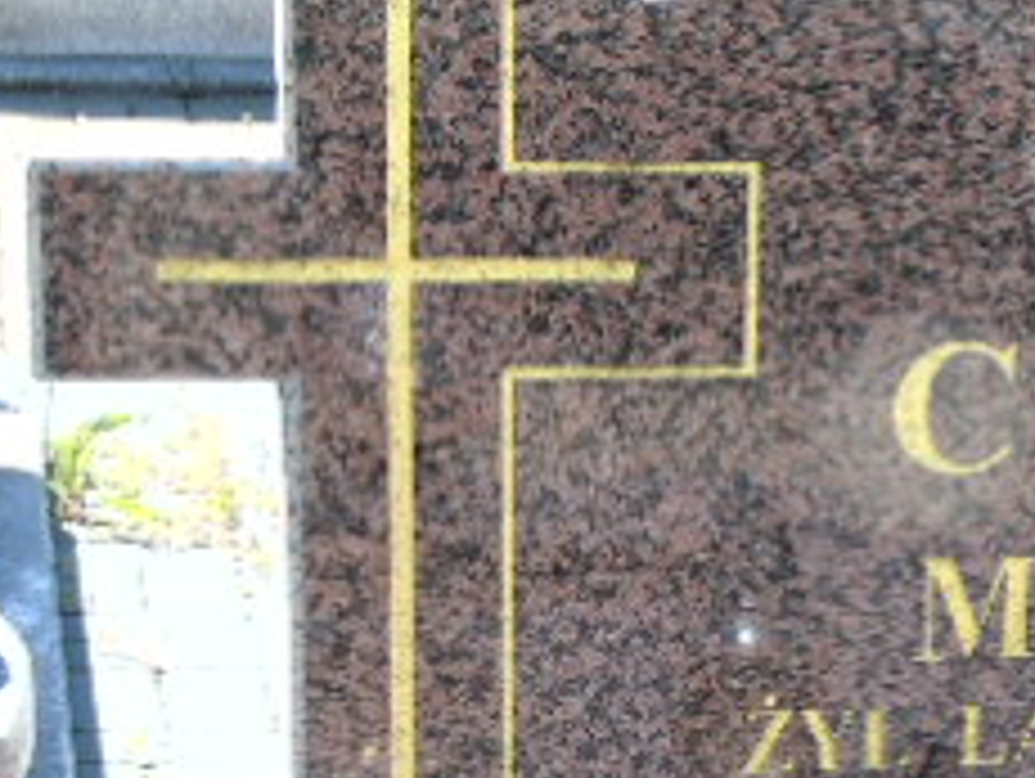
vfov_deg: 11.5
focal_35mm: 128
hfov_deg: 14.9
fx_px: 3831
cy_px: 738
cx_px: 1228
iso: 80
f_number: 4.1
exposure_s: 1/160
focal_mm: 8.2
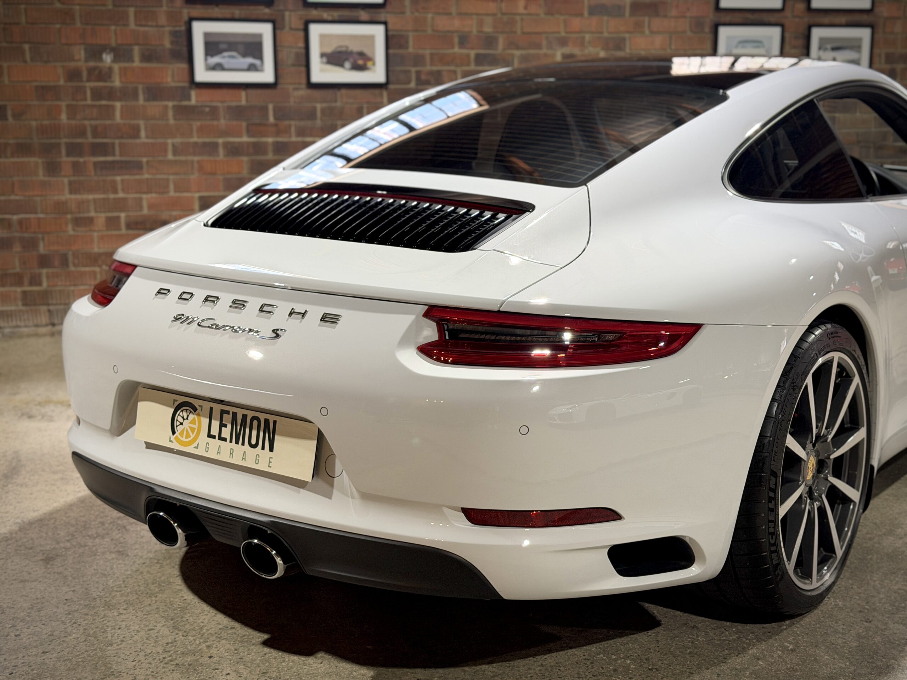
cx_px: 454
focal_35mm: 48
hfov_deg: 39.7
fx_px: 1258
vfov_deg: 30.3
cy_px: 340
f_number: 1.78
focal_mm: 6.76
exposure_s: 1/50
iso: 125
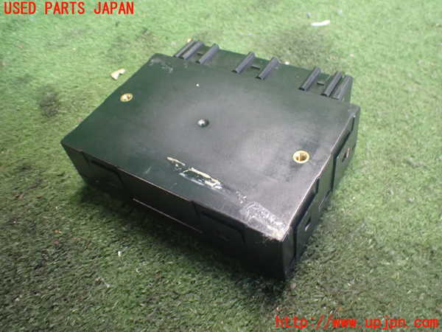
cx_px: 221
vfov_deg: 46.8
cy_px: 166
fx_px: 383
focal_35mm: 30
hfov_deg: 60.0
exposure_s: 1/30
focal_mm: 5.4
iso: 800
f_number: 2.3
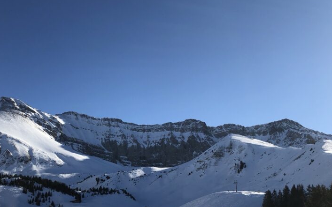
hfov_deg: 45.5
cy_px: 138
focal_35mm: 43
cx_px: 109
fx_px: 389
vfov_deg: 29.7
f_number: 1.8
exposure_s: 1/2667
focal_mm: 4
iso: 20
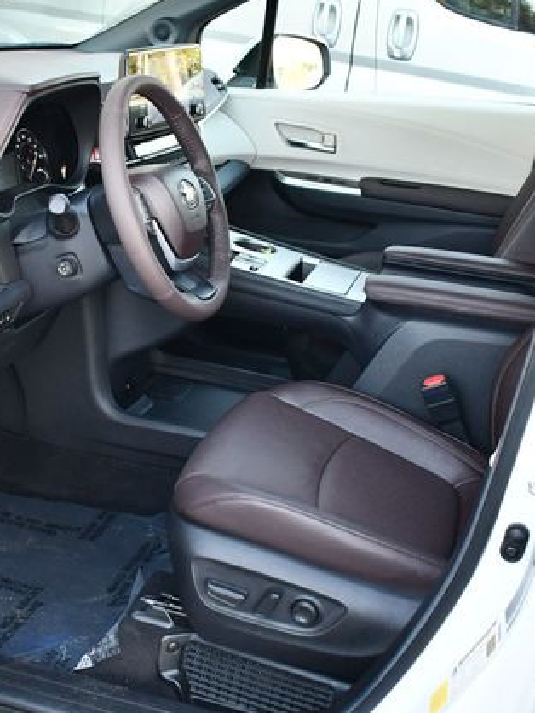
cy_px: 358
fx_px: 1091
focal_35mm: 53
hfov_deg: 27.5
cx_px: 206
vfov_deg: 36.2
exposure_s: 1/160
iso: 800
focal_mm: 18
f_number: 3.5
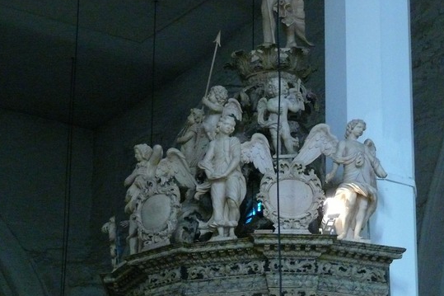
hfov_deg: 15.1
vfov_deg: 10.1
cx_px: 223
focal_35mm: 136
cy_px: 122
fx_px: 1677
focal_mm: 19.9
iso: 800
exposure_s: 1/13
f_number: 3.2
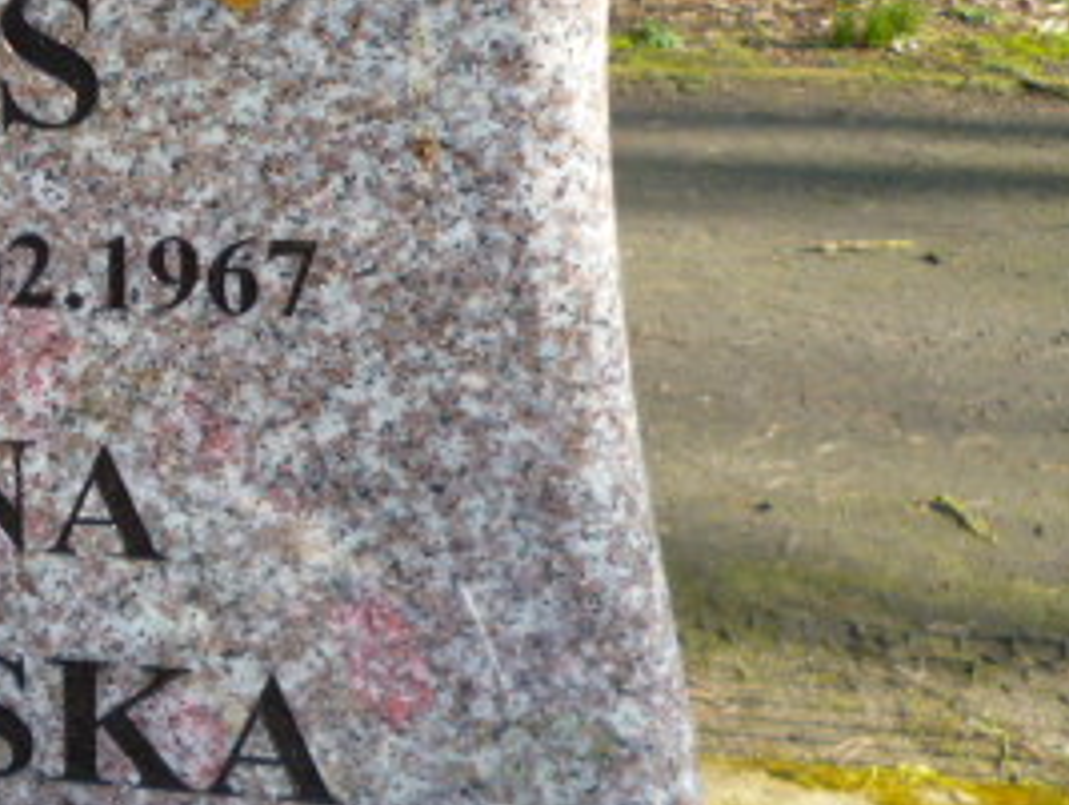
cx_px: -188
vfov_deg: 21.7
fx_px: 2072
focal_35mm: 67
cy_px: 144
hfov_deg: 26.1
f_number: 3.1
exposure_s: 1/100
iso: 100
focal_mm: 5
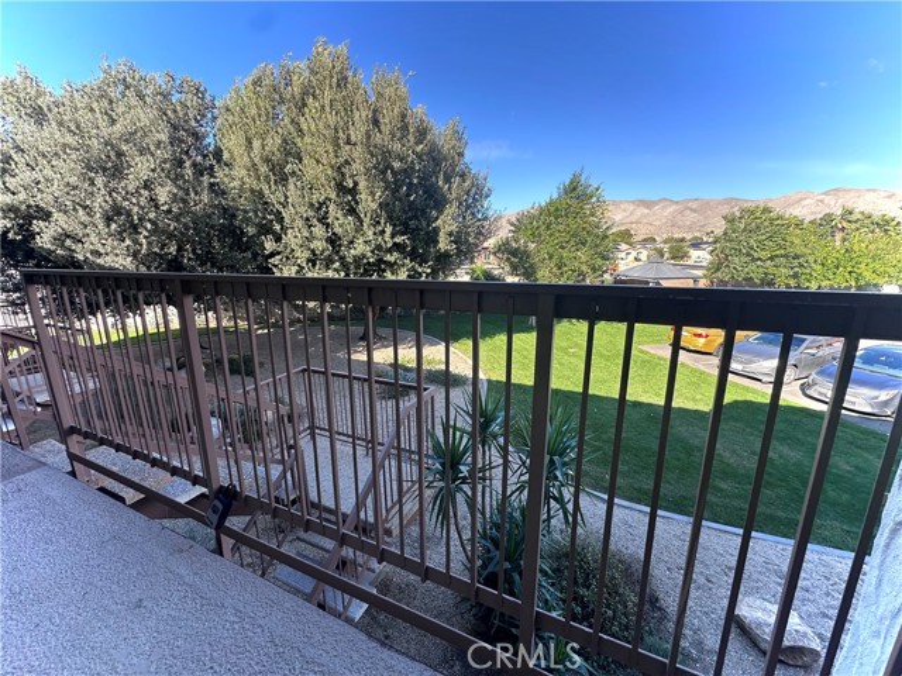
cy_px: 338
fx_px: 365
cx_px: 451
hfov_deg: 102.1
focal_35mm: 14
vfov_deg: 85.7
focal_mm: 2.22
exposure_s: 1/375
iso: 40
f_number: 2.2
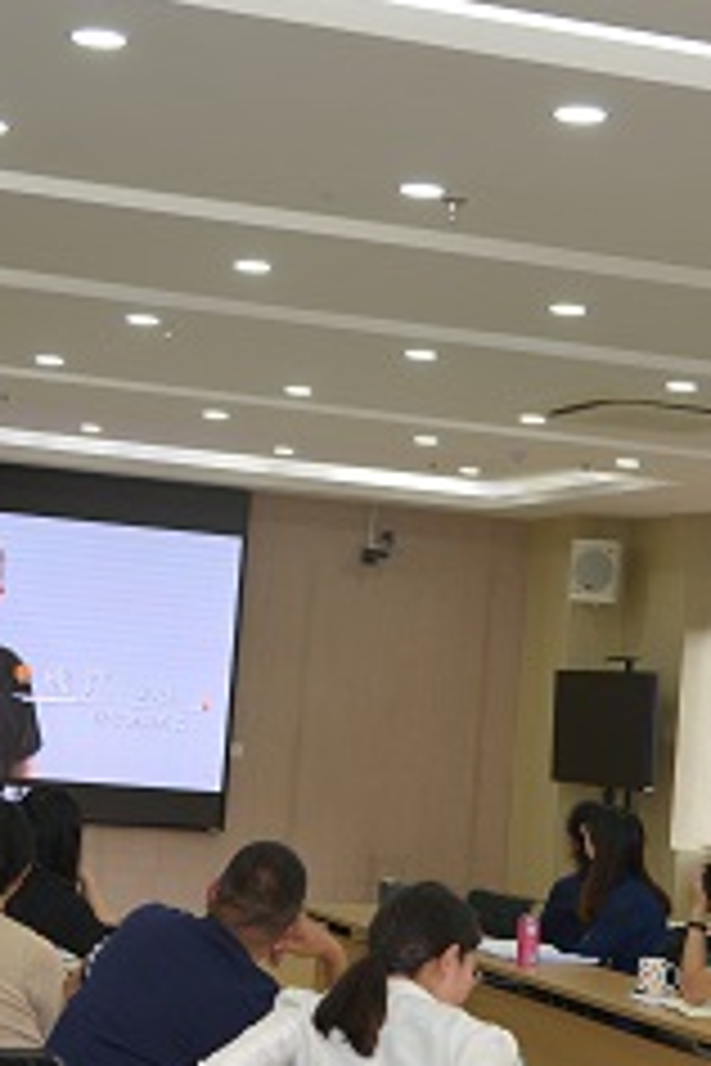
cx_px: 238
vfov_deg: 25.0
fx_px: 2399
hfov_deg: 16.8
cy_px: 472
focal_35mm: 81
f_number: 4
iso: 220
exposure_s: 1/60
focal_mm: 24
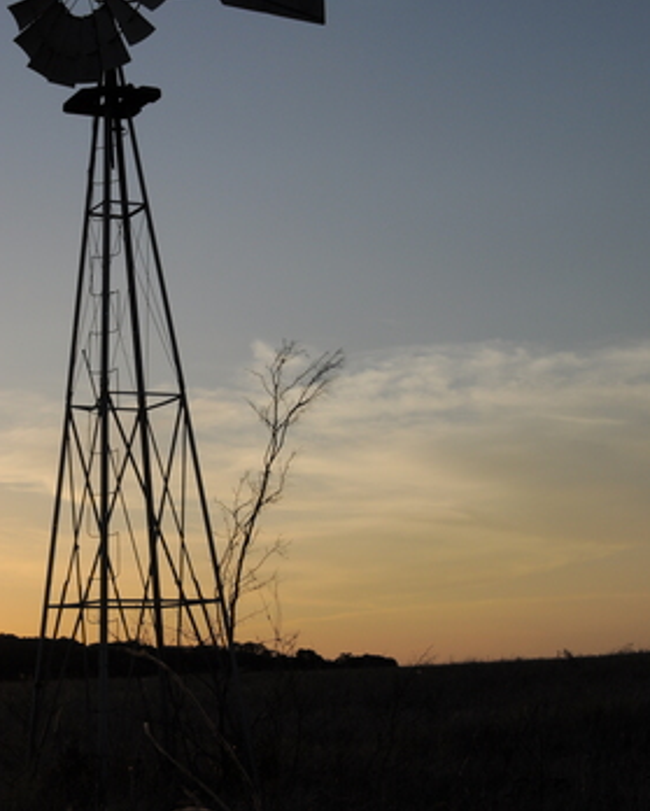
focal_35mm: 62
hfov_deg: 23.2
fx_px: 1489
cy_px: 358
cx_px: -51
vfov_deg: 30.4
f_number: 10
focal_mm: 24
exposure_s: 1/400
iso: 200
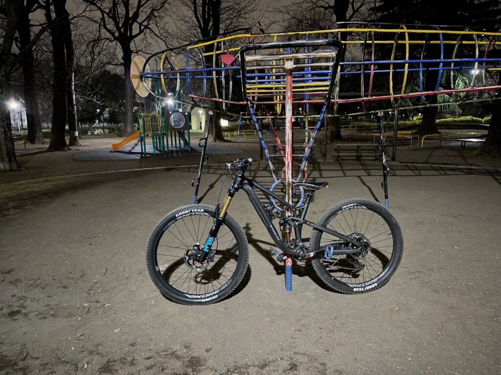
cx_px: 250
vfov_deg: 53.1
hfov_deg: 67.3
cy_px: 188
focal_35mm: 26
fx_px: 376
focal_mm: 4.2
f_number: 1.6
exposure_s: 1/4
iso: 800
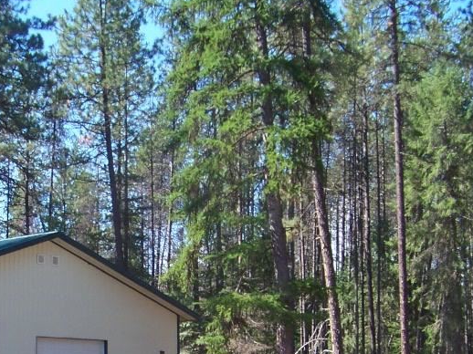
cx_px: 96
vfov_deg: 16.2
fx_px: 1216
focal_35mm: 89
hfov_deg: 21.7
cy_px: 373
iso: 64
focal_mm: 5.85
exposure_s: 1/320
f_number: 2.8
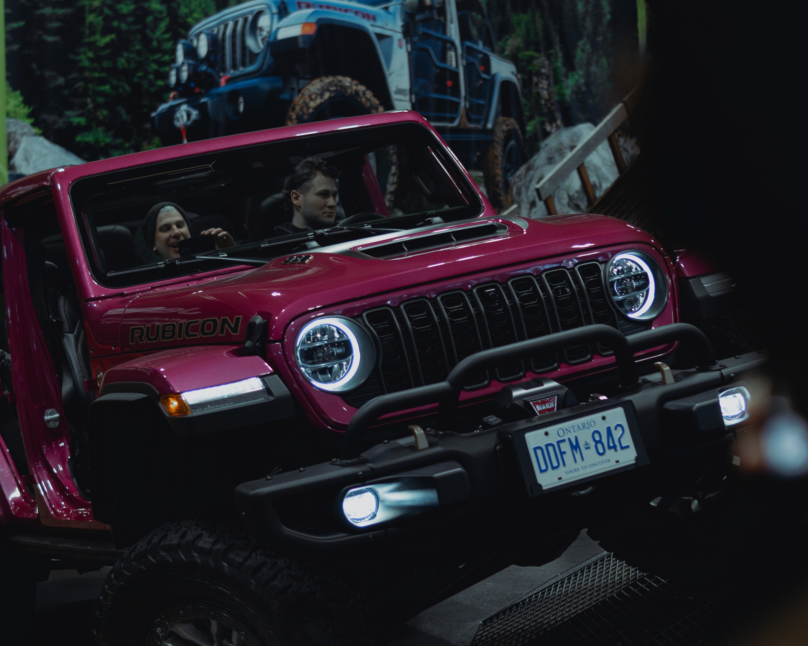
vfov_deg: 19.4
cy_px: 306
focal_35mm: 79
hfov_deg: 24.1
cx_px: 481
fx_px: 1889
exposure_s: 1/320
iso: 200
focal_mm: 30
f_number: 1.8
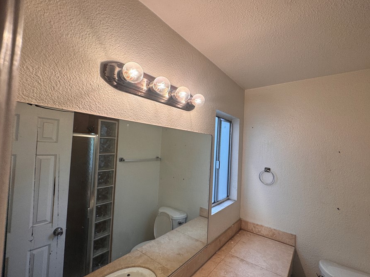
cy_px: 142
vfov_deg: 78.1
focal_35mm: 16
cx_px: 199
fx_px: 171
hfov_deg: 94.3
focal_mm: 2.22
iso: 100
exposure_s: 1/120
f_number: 2.2
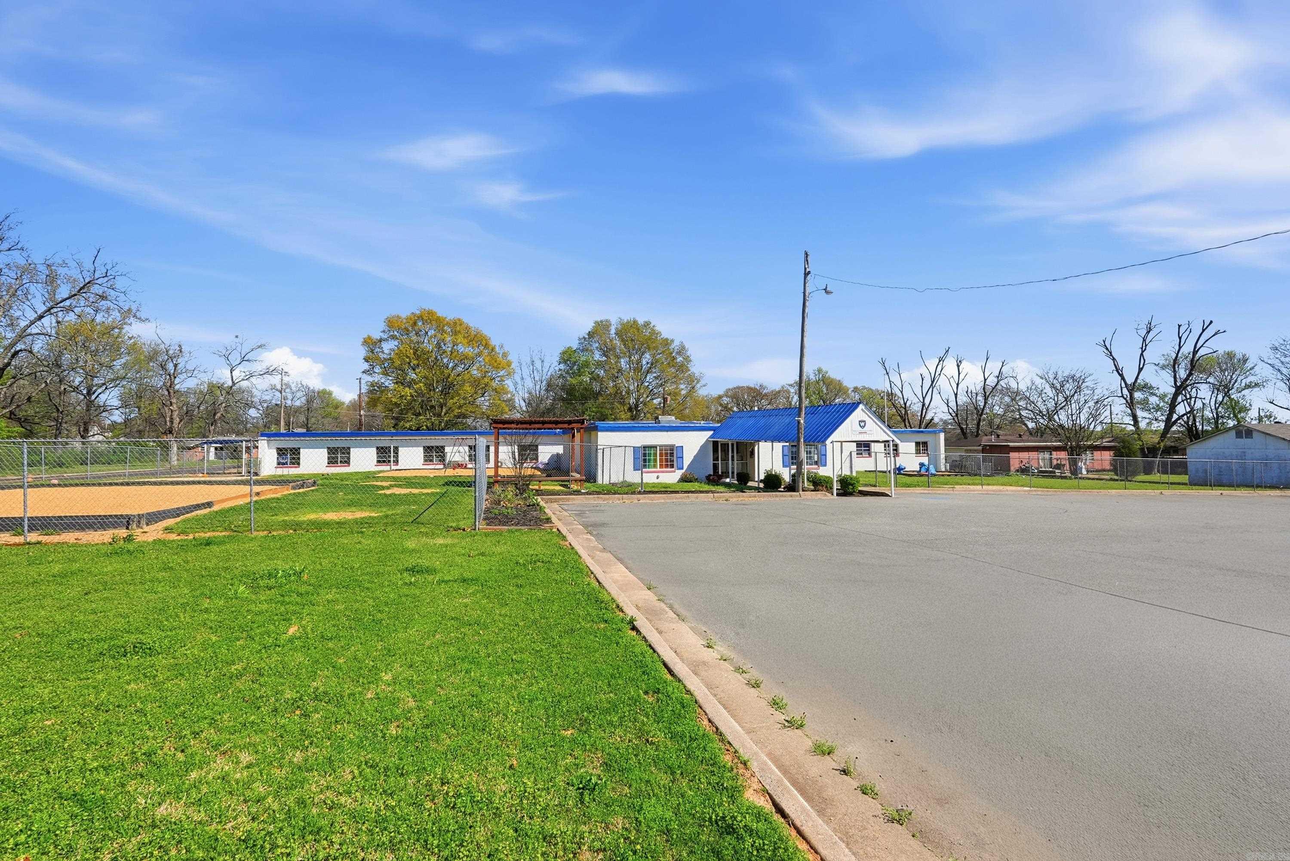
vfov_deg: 73.8
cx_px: 645
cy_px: 430
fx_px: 574
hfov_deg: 96.7
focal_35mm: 16
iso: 250
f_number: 9
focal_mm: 16
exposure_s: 1/1000
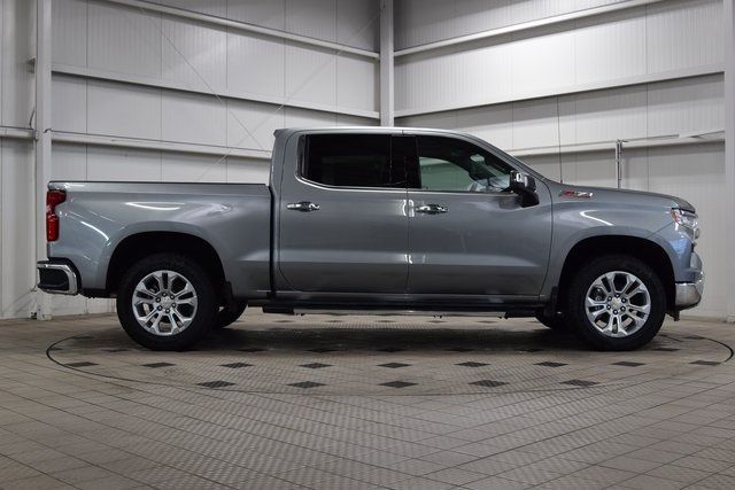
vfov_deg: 31.9
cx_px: 368
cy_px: 245
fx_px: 858
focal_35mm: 42
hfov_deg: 46.4
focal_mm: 28
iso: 400
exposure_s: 1/25
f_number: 7.1
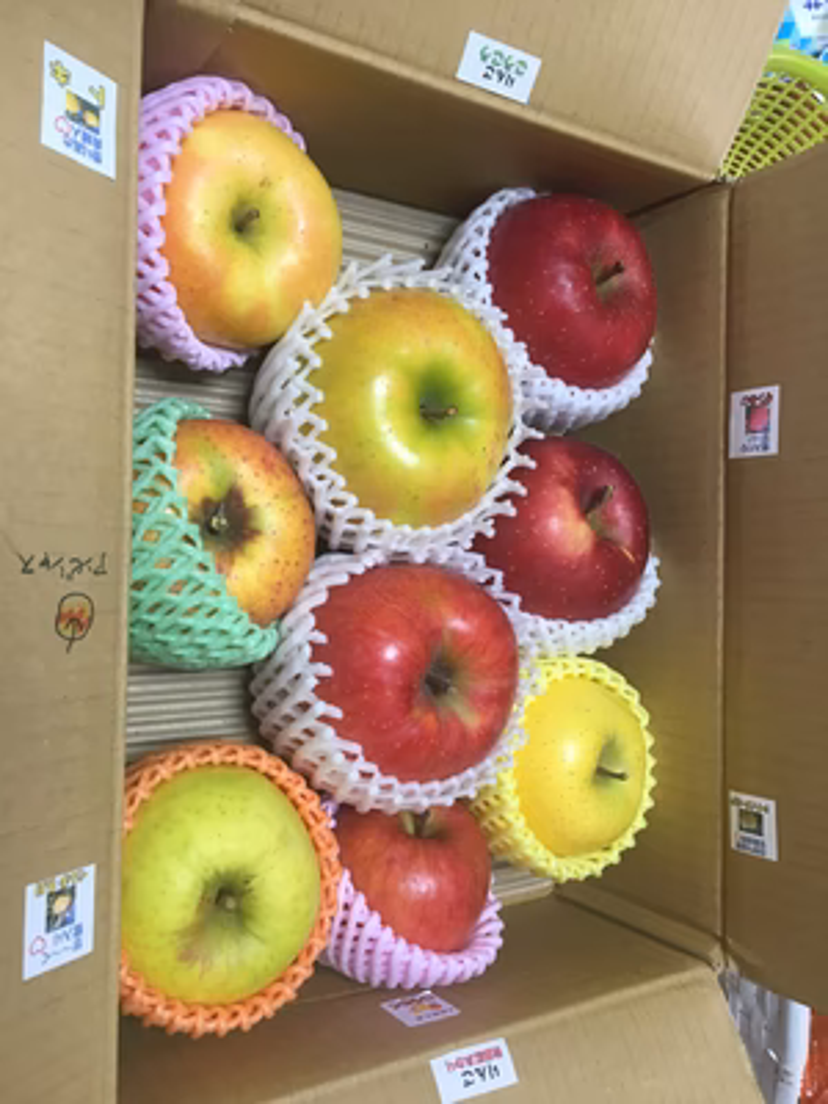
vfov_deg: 61.7
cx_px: 414
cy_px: 552
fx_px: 925
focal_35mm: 29
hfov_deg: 48.2
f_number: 2.2
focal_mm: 4.15
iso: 50
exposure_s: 1/30
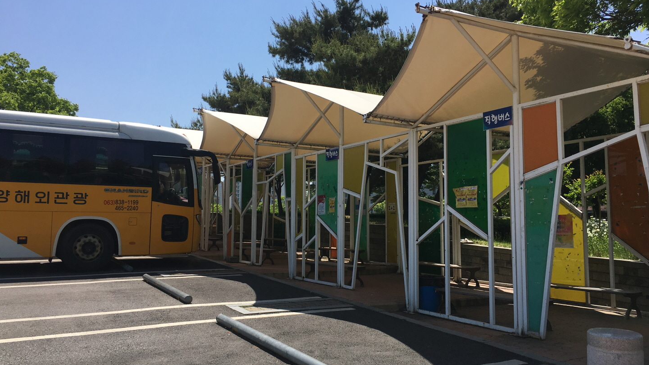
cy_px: 184
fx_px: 551
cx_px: 328
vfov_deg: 36.7
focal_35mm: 32
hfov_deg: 61.0
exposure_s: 1/2024
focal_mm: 4.15
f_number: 2.2
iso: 25
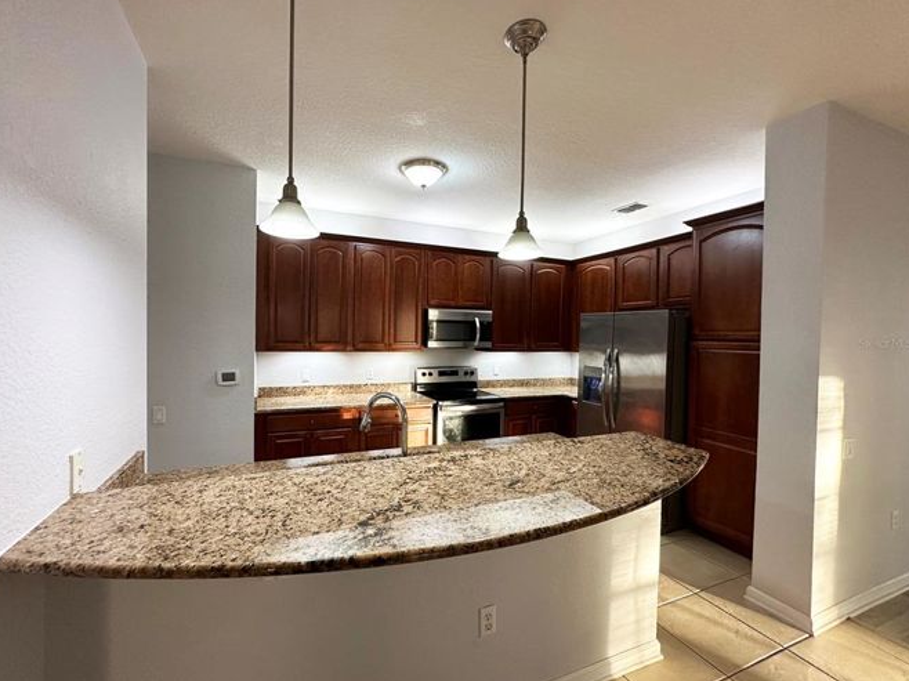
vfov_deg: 81.7
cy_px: 343
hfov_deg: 98.1
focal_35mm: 15
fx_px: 394
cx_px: 429
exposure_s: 1/120
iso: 200
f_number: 2.2
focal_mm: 2.22
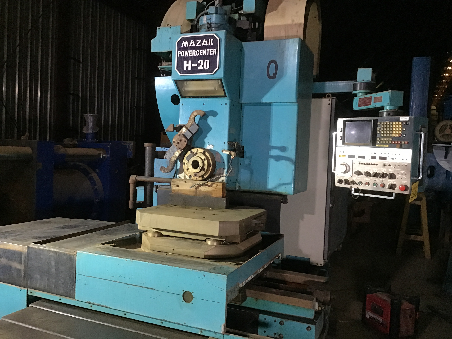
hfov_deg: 58.4
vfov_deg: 45.4
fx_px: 405
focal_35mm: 31
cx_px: 226
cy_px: 170
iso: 200
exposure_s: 1/24
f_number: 2.4
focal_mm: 3.3
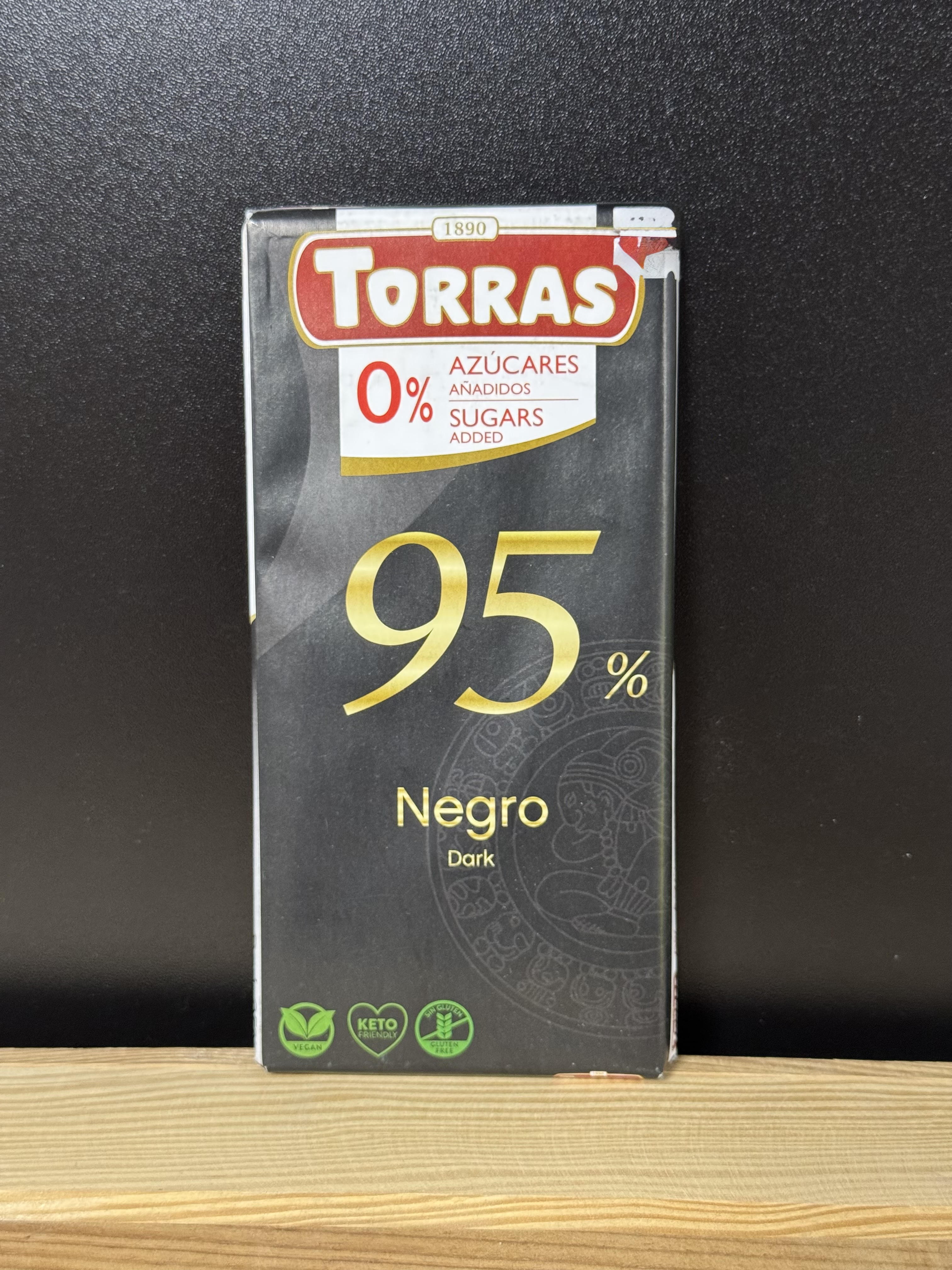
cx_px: 476
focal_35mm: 48
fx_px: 1760
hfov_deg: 30.3
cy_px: 635
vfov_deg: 39.7
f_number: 1.78
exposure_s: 1/54
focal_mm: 6.76
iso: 250
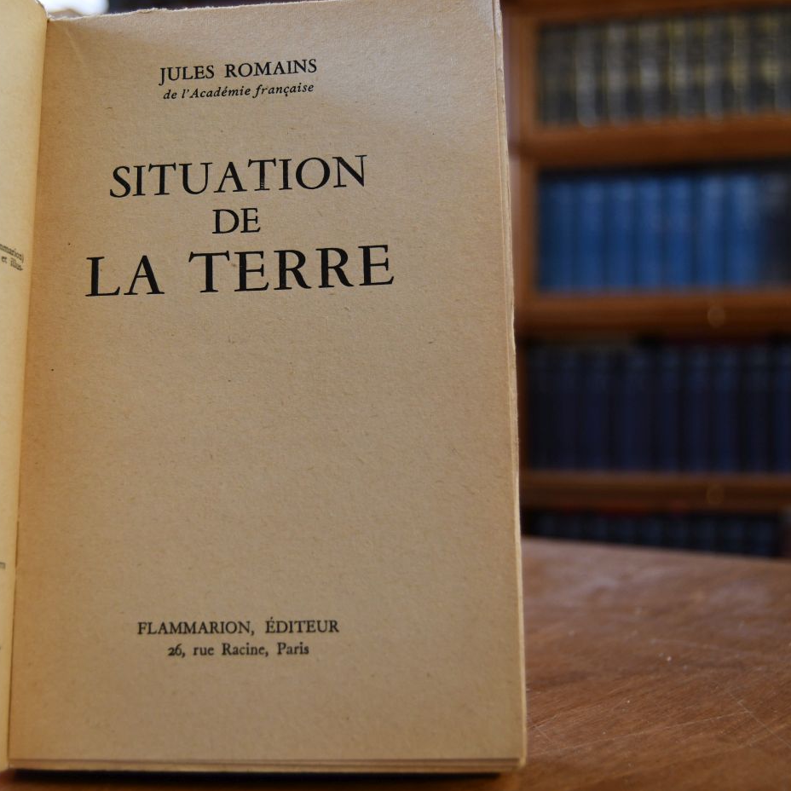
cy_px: 396
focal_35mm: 50
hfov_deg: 33.9
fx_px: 1293
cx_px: 297
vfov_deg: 34.0
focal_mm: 26
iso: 800
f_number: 4
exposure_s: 1/160
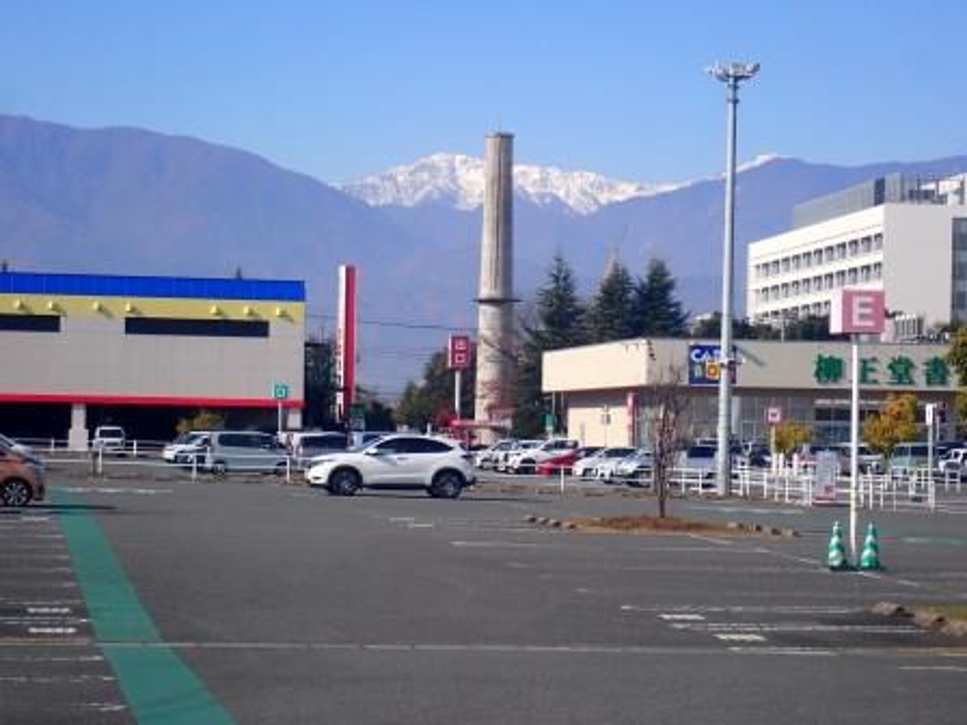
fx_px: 2794
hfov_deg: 19.6
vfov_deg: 14.8
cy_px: 362
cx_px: 484
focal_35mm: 100
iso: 100
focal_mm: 18
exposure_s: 1/400
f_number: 6.3
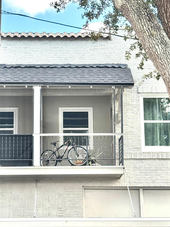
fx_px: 315
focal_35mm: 48
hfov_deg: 30.2
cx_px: 85
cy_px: 114
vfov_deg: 39.7
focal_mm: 6.76
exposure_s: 1/558
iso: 64
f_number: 1.78
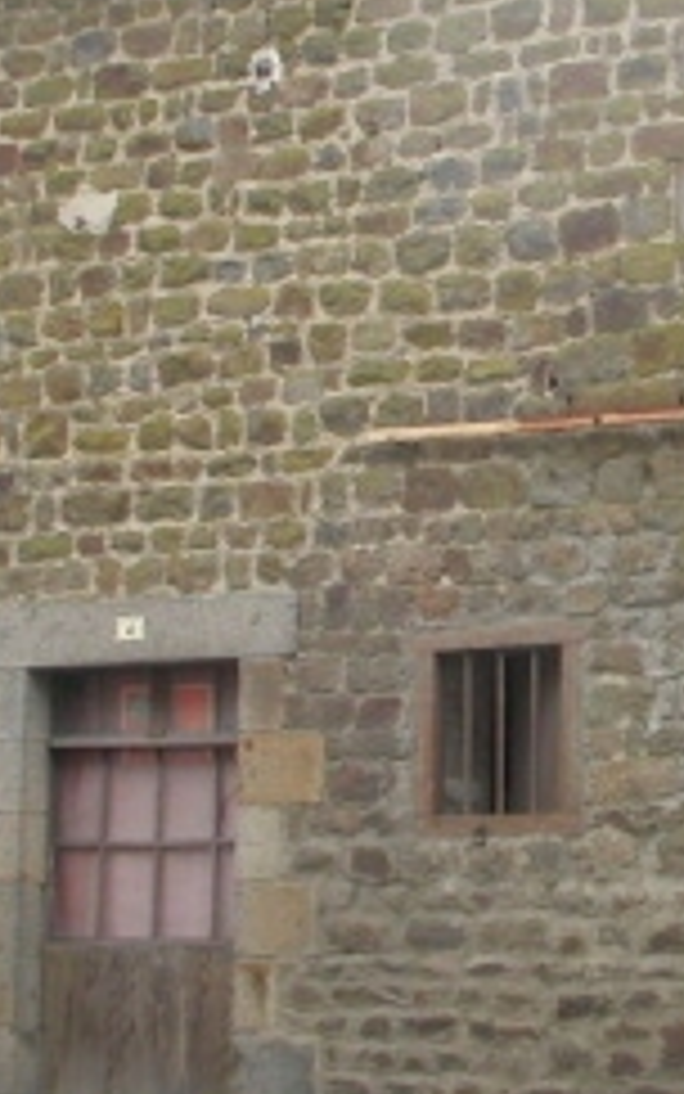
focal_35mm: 143
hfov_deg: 9.1
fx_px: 4263
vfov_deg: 14.6
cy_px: 441
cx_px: 684
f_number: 5.1
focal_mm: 10
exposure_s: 1/110
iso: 100
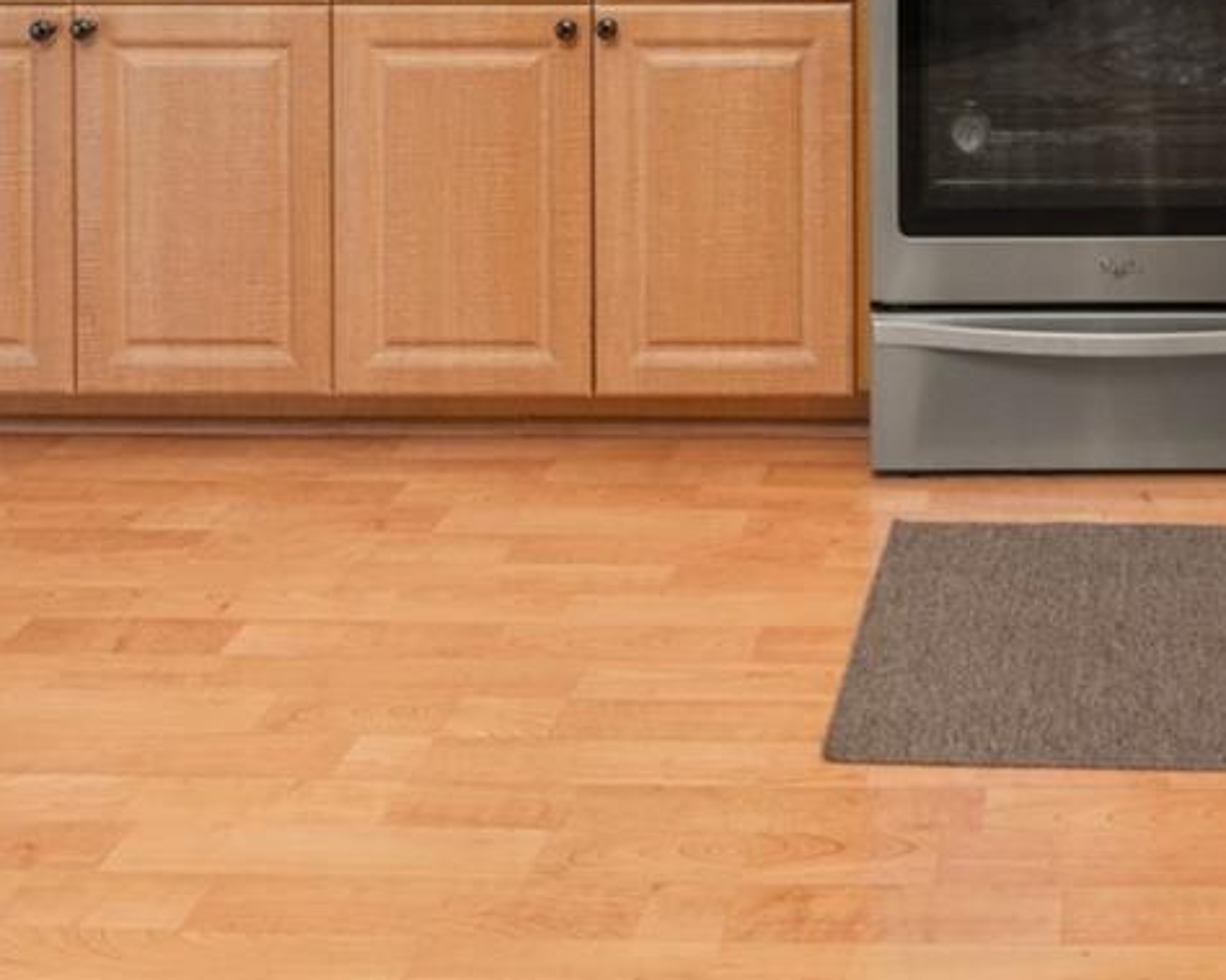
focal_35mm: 38
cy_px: -354
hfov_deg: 43.2
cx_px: 1135
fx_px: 1379
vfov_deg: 29.7
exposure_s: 1/1.67
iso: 400
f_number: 11
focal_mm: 12
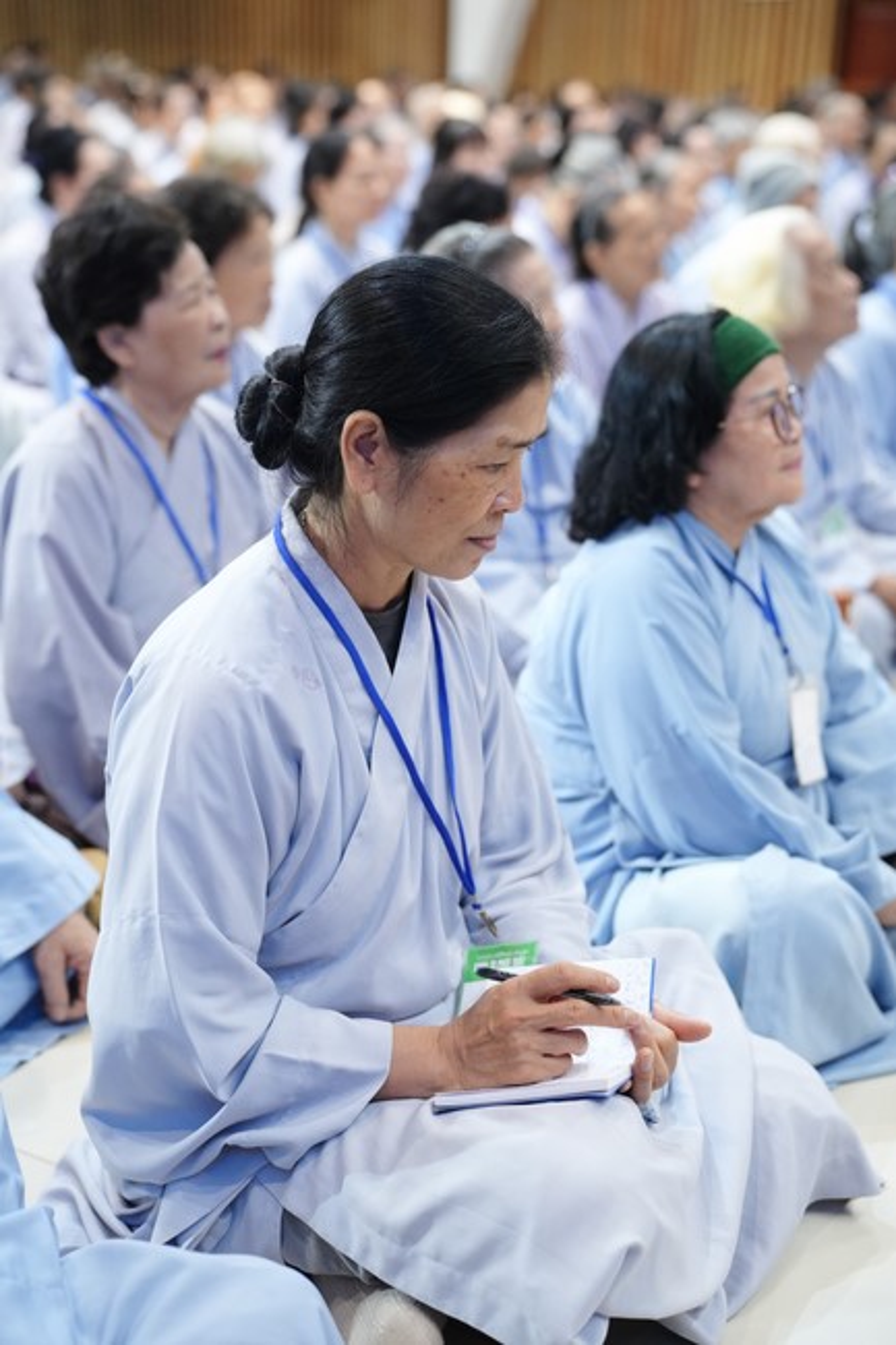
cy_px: 672
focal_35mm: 61
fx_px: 2278
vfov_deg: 32.9
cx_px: 448
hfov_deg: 22.2
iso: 4000
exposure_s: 1/125
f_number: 2.8
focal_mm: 61
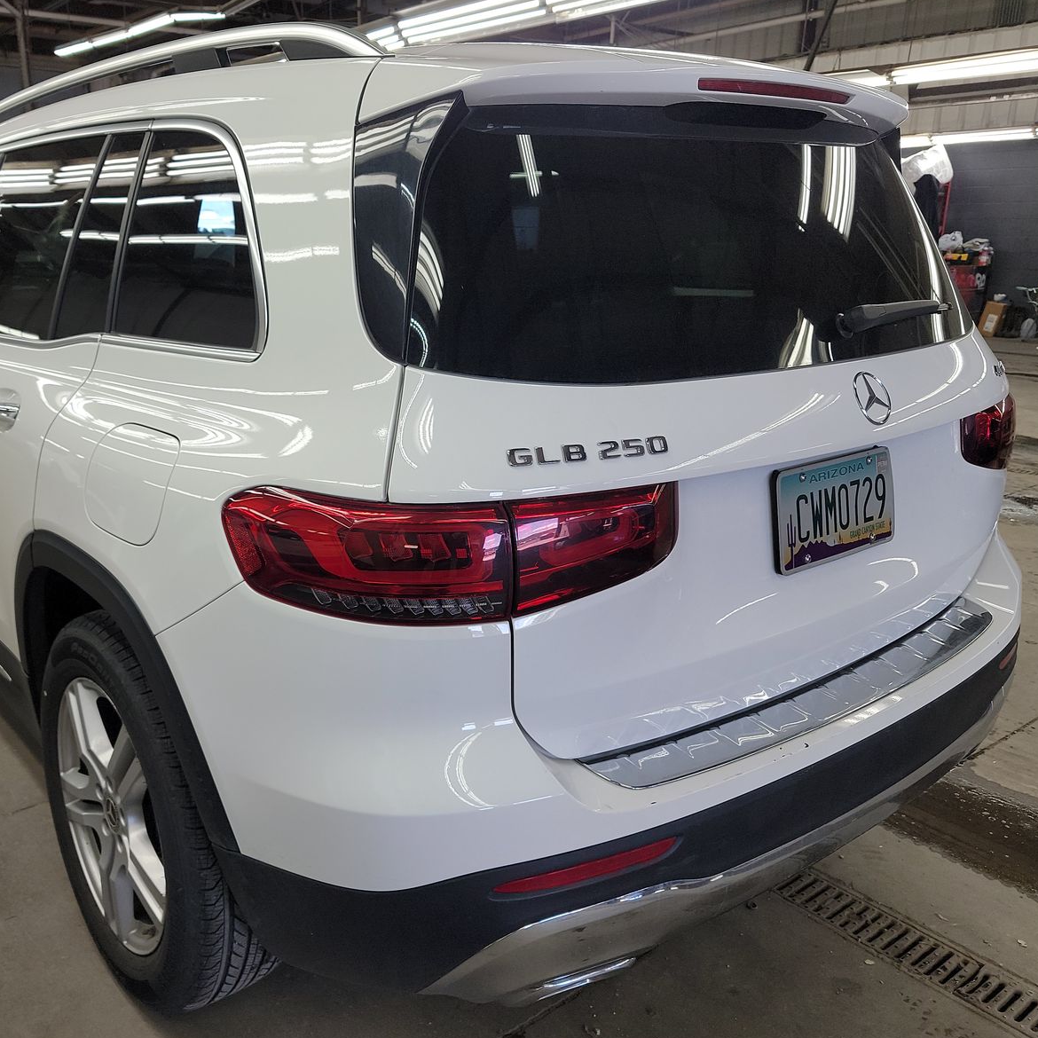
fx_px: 984
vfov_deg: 55.6
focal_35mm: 29
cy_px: 525
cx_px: 368
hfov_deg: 54.8
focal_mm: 6.7
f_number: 1.8
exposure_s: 1/119
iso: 87
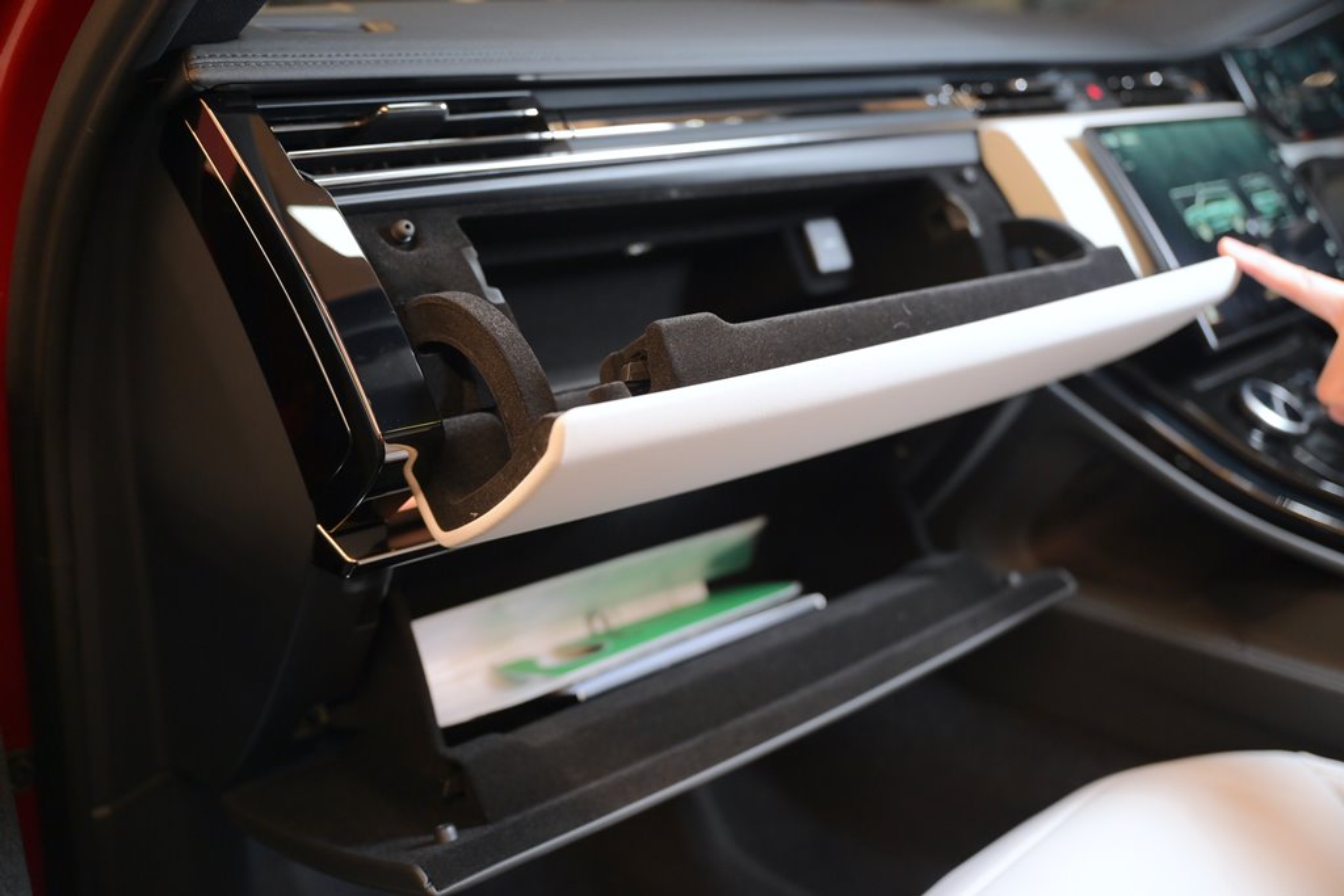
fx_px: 1251
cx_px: 672
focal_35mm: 34
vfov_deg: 39.4
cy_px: 448
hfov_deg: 56.5
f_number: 2.8
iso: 1600
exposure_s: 1/80
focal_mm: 33.5
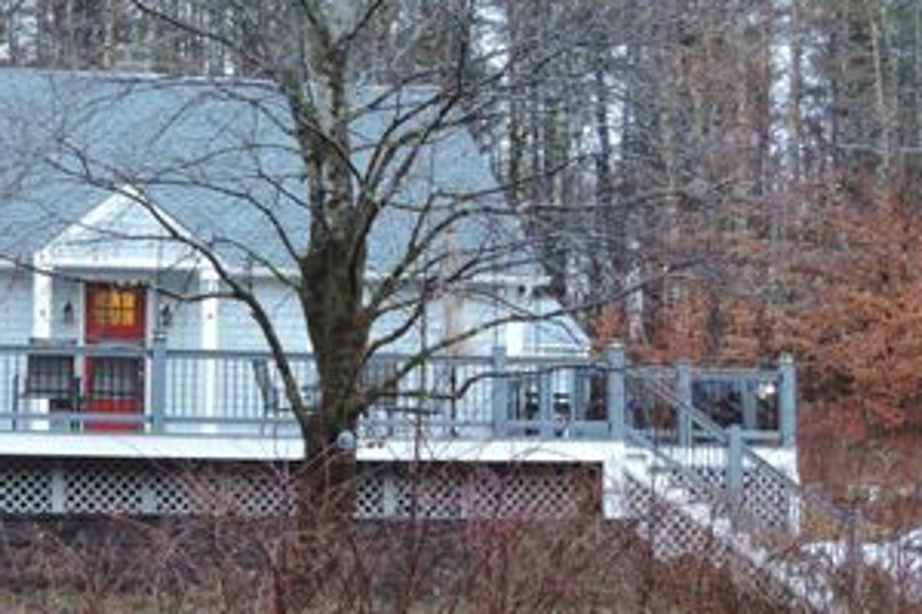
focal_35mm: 104
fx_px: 2663
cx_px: 191
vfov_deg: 13.2
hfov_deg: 19.4
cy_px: 385
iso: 400
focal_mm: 10.7
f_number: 3.7
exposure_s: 1/20
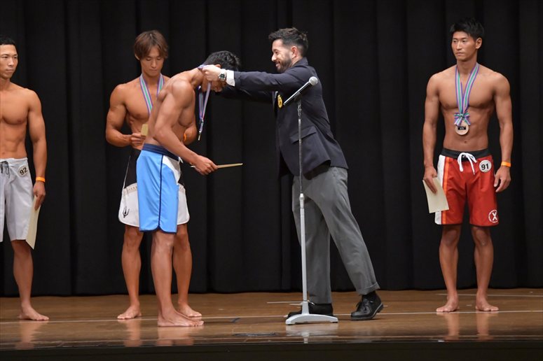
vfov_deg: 6.3
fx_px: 3272
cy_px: 180
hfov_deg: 9.5
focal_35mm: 217
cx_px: 272
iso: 6400
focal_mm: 145
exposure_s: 1/400
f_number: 5.6
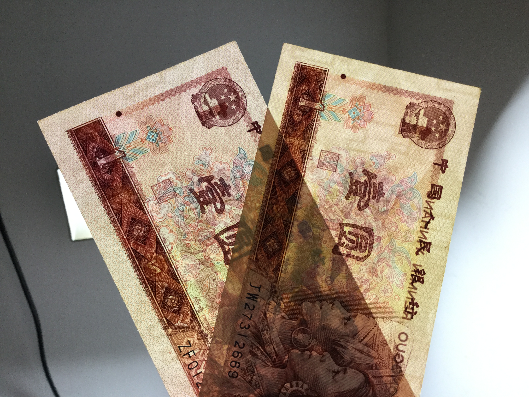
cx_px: 264
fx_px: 474
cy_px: 198
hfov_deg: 58.4
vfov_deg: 45.4
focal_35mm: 31
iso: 80
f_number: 2.4
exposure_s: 1/33
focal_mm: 3.3
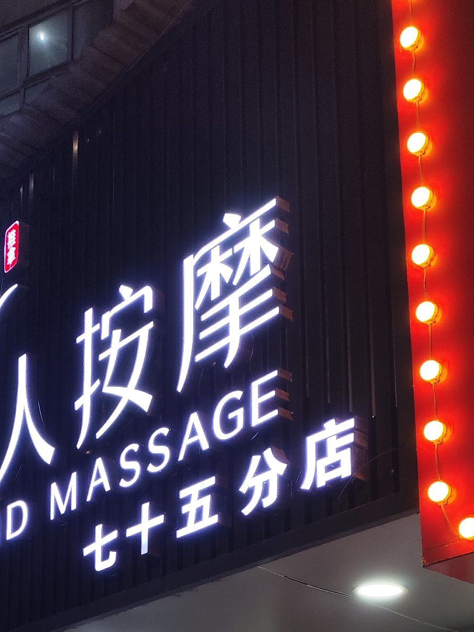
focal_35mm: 55
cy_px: 716
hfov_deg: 25.6
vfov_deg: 30.7
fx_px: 1004
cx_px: 38
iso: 73
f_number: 1.8
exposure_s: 1/50
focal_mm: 4.68
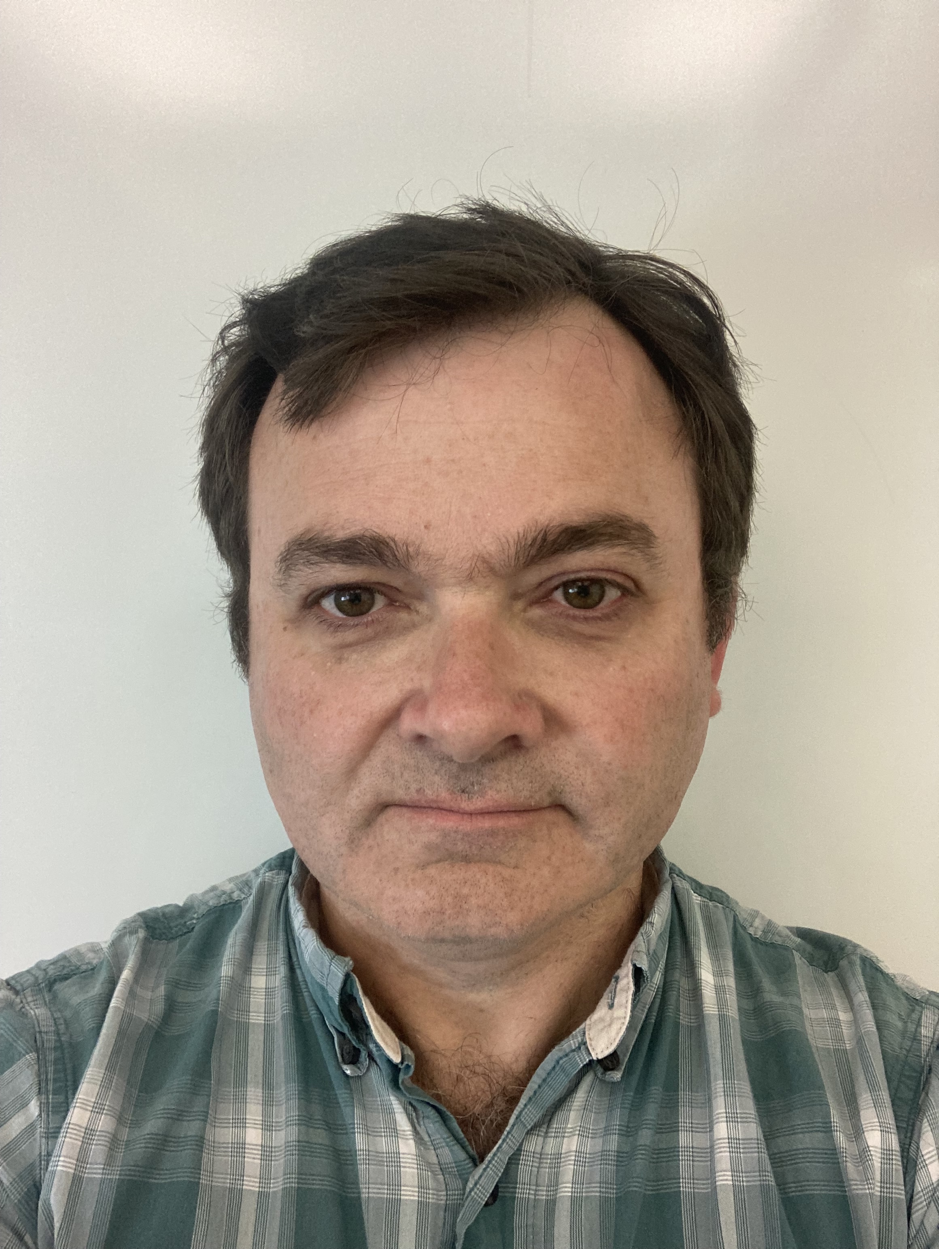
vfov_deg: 56.8
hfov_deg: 44.2
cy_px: 624
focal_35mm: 32
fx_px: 1156
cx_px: 470
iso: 200
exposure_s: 1/40
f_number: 2.2
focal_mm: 2.87
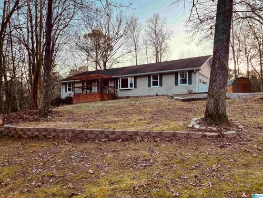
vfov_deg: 53.1
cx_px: 132
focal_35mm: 26
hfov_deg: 67.3
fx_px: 198
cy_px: 99
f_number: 1.6
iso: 50
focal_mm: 5.1
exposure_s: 1/164
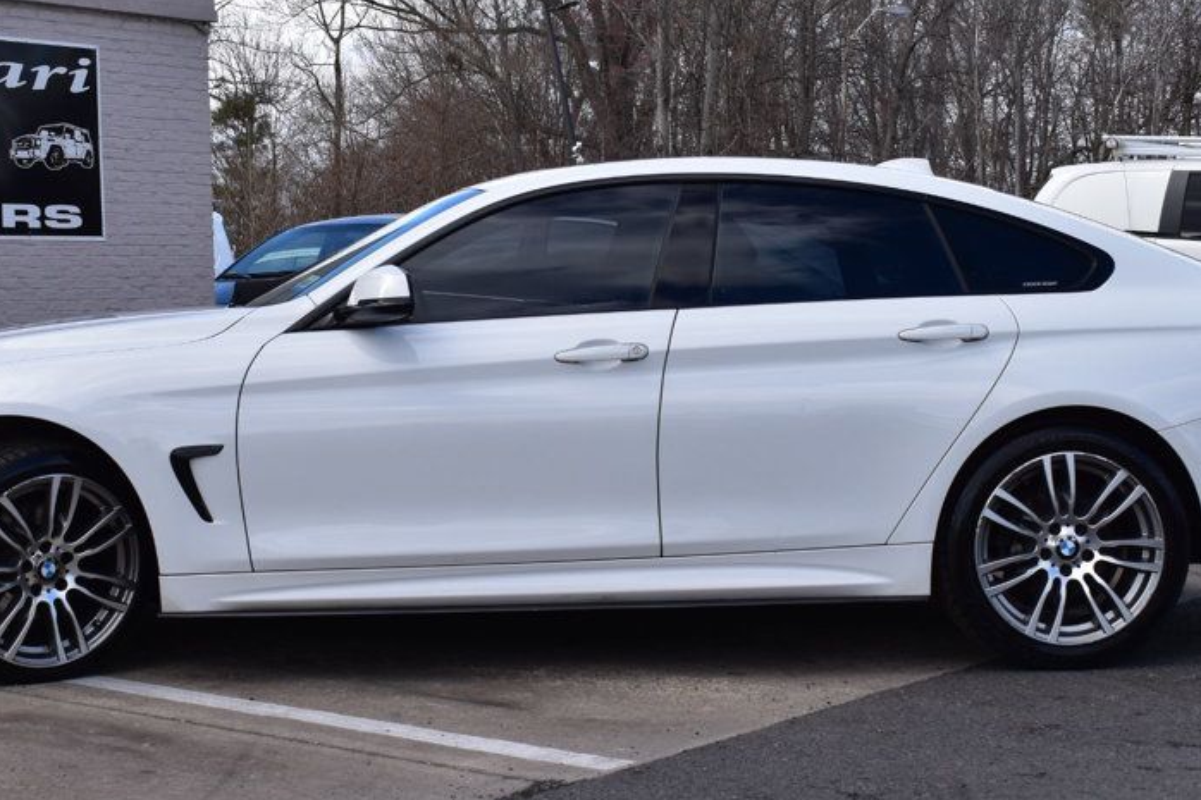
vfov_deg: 20.6
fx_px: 2201
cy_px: 411
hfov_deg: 30.5
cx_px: 540
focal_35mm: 66
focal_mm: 30
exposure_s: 1/400
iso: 400
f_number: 11
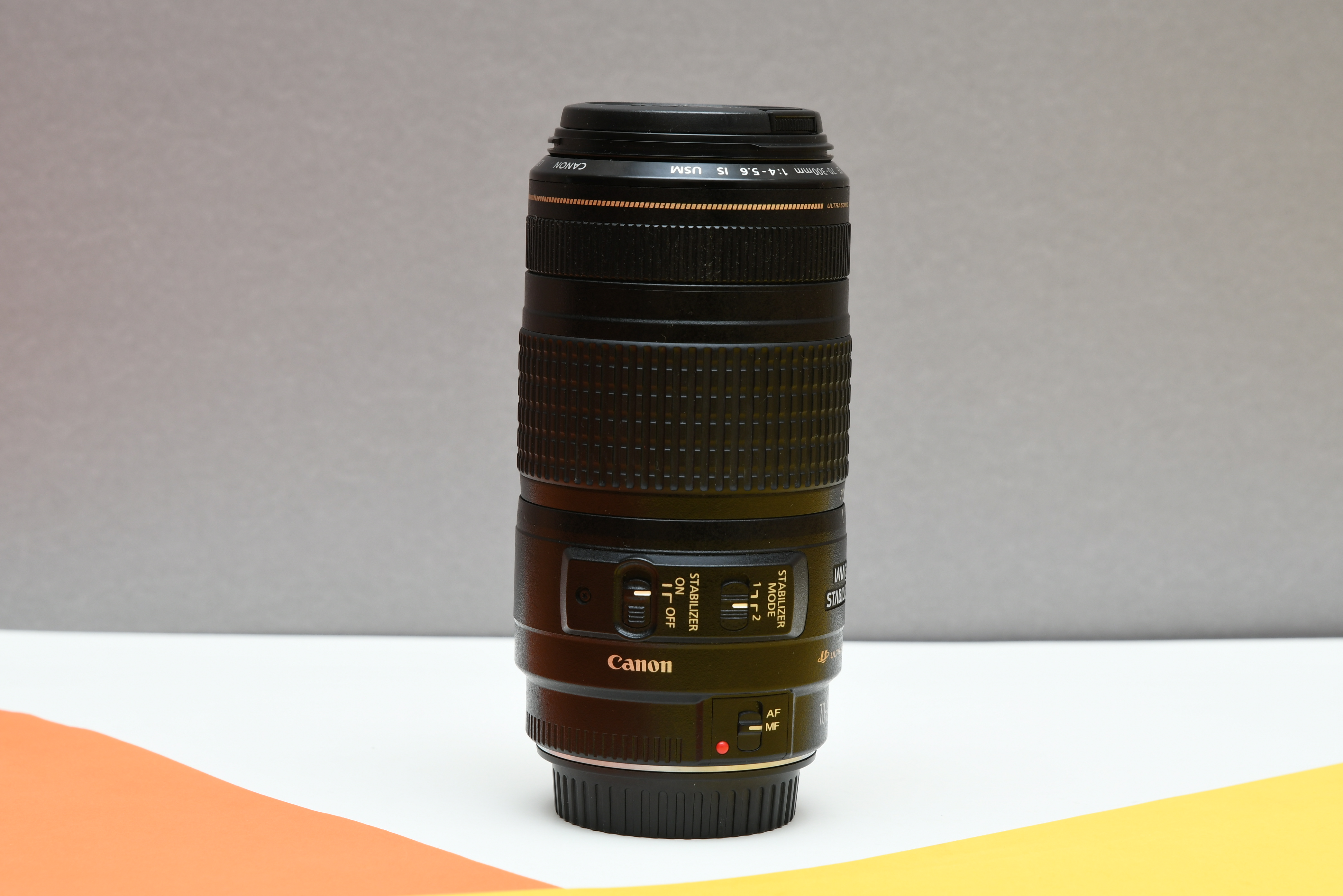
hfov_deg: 19.5
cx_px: 672
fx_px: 3917
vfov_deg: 13.0
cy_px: 448
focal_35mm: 105
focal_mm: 70
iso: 250
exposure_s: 1/125
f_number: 10
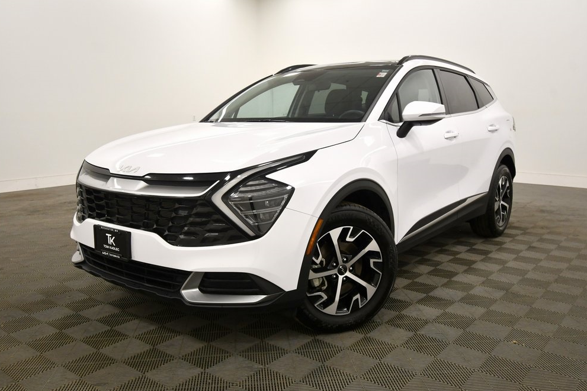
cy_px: 200
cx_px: 295
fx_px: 506
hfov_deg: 60.3
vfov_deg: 42.3
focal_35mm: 31
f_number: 5.6
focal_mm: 20
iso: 800
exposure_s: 1/200
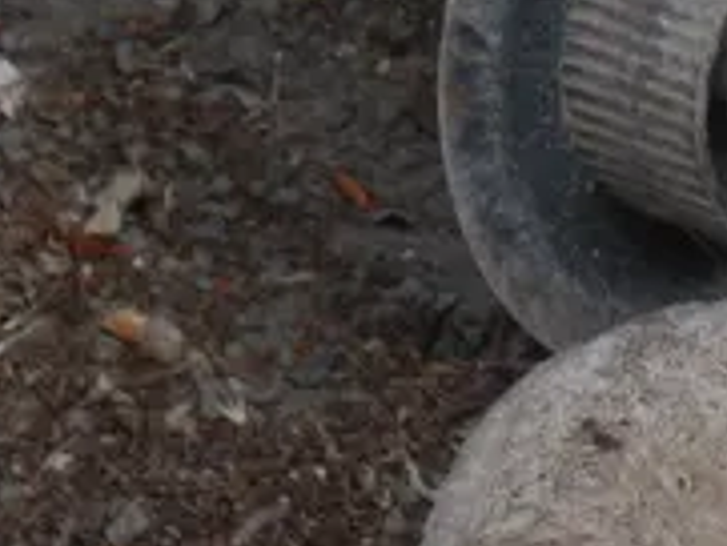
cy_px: 1275
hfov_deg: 7.5
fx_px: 4981
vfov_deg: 6.0
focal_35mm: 237
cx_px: 1996
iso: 200
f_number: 7.1
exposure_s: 1/250
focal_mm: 21
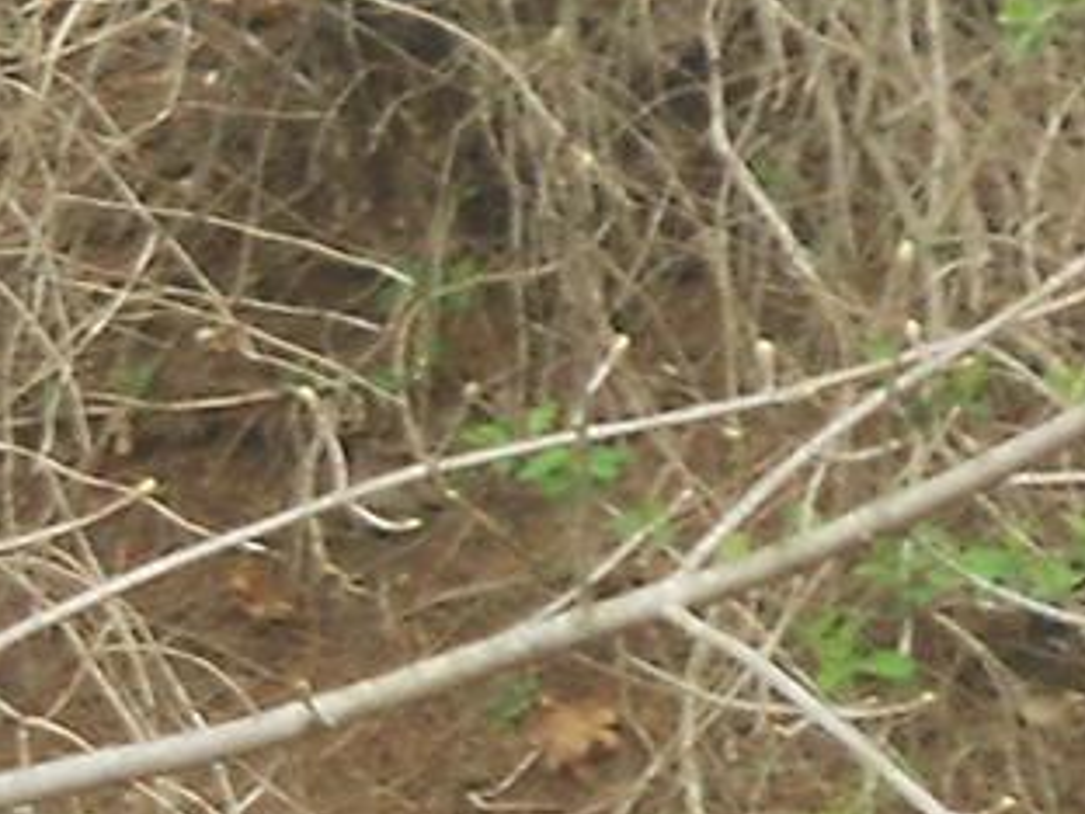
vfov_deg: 6.1
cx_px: -2351
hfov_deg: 7.1
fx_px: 7617
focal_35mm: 243
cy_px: 184
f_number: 3.9
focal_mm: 6.7
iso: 80
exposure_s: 1/60
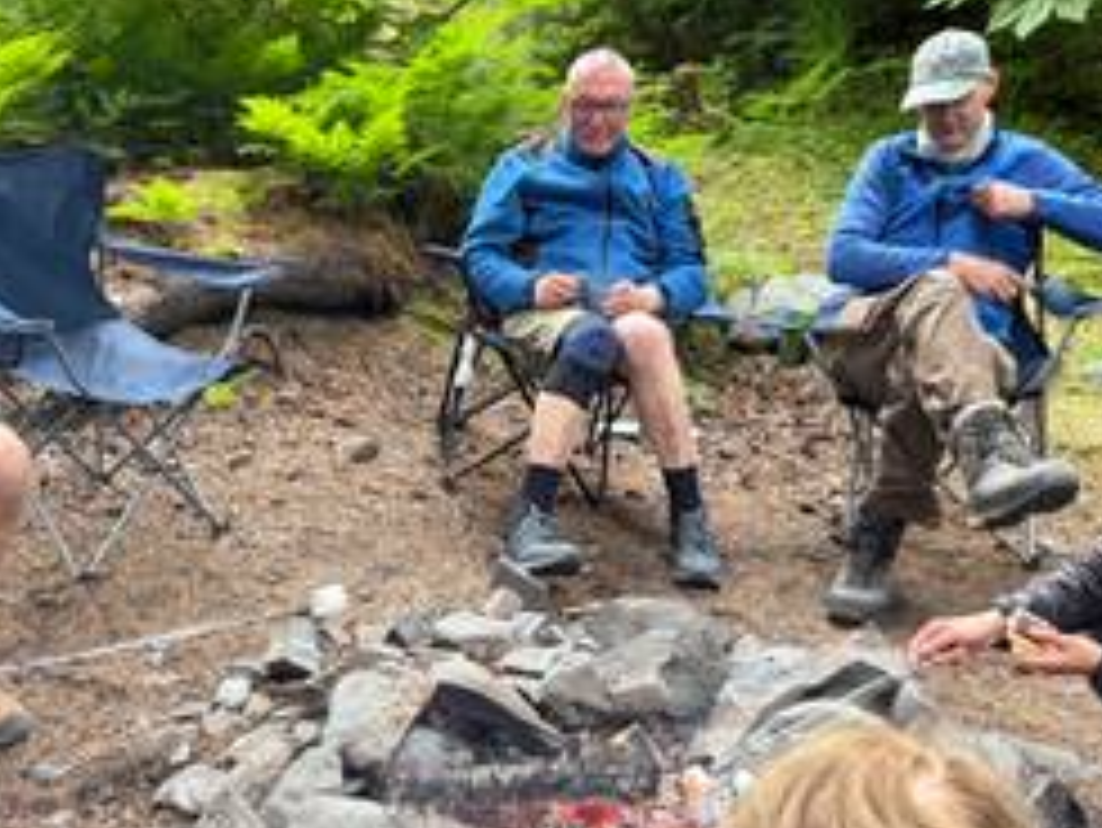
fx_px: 1497
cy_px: 508
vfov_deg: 30.8
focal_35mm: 47
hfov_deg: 40.1
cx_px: 414
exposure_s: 1/60
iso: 200
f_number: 1.78
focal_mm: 6.76
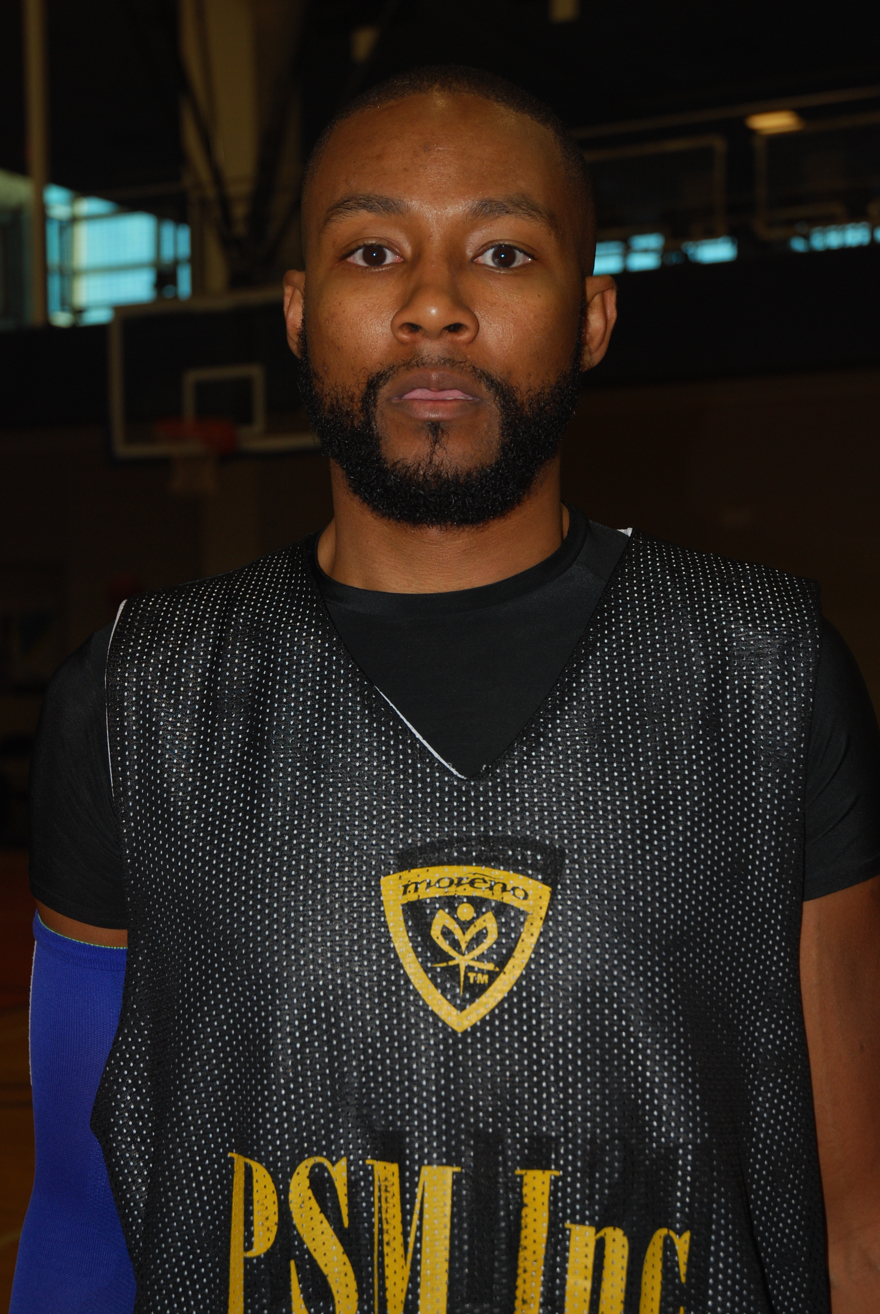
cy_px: 657
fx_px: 2084
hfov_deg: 23.8
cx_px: 440
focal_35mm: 57
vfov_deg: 35.0
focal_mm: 38
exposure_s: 1/60
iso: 200
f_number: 4.2
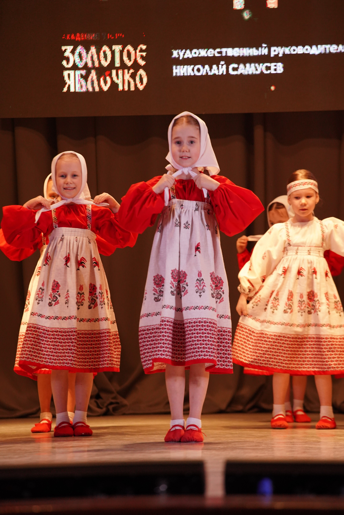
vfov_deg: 10.3
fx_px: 2866
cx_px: 172
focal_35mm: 200
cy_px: 258
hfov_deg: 6.9
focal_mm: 200
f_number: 4.5
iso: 3200
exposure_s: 1/500
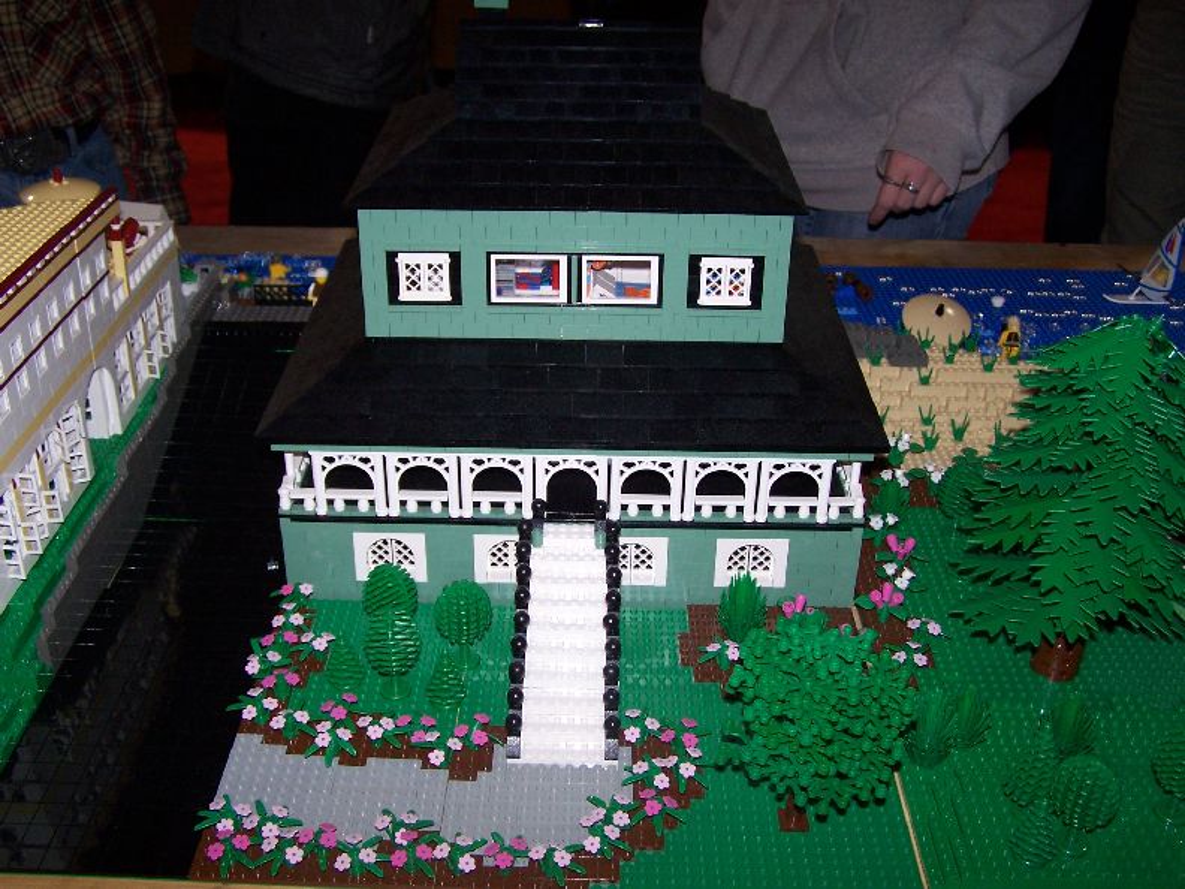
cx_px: 592
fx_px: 1301
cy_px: 444
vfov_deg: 37.7
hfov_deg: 49.0
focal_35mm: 38
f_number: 2.8
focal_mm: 6.3
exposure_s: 1/60
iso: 140
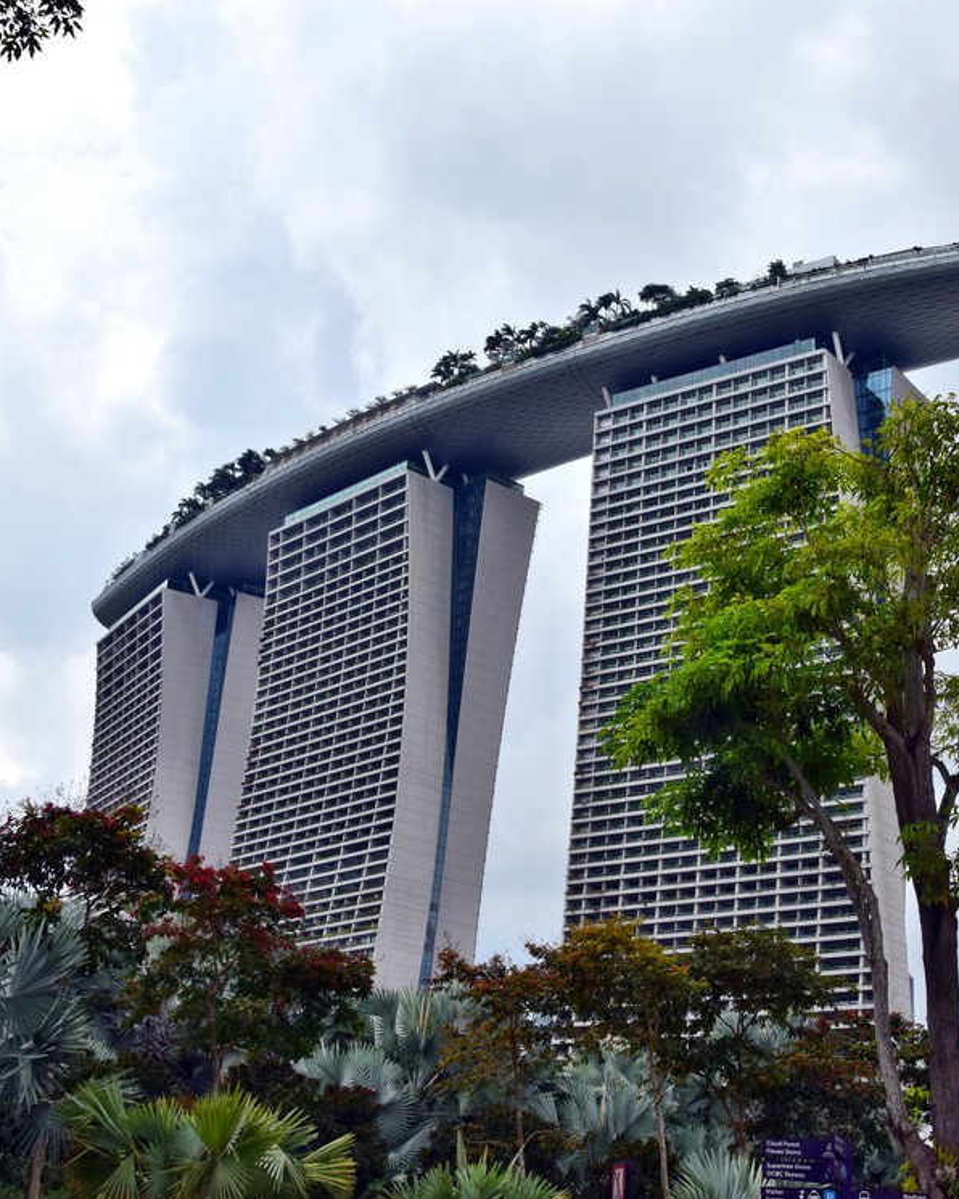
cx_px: 644
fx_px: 1809
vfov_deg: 36.7
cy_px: 600
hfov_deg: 29.5
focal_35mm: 51
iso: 250
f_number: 11
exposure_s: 1/500
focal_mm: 24
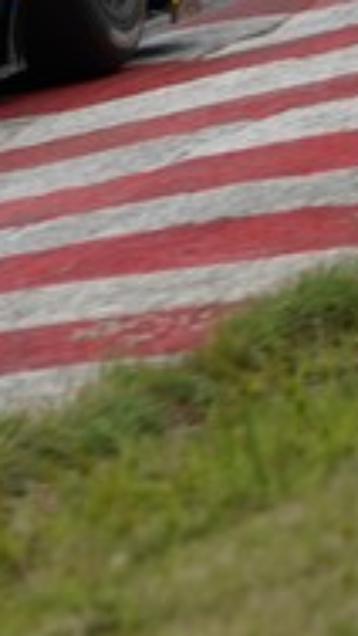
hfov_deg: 0.6
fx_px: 34635
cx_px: -645
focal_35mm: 2056
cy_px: 24
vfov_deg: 1.1
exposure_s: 1/800
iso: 500
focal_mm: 512
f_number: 8
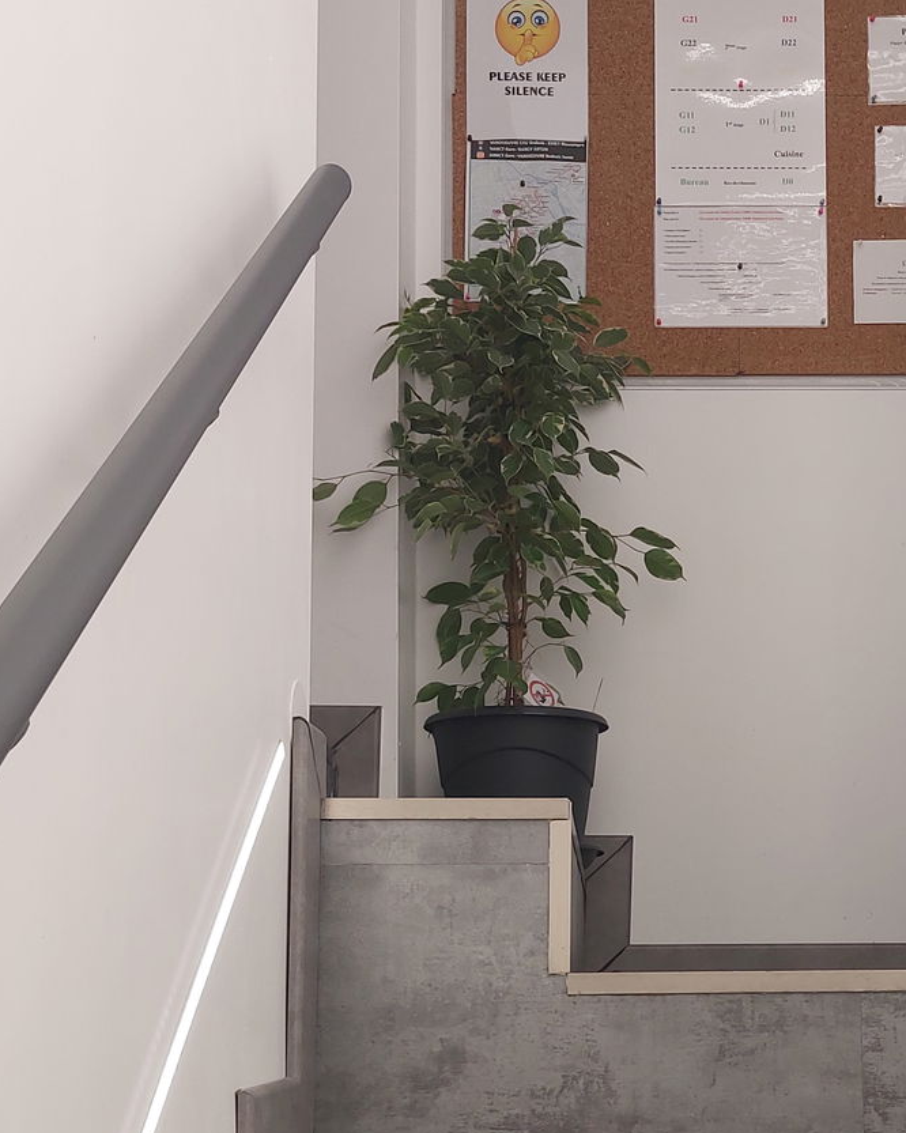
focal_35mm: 60
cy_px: 927
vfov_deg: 30.6
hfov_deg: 24.9
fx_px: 2012
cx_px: 733
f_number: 1.8
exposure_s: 1/50
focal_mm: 5.23
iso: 40
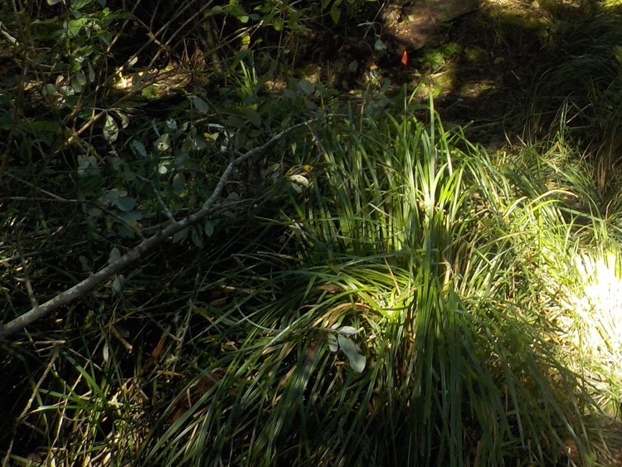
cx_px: 582
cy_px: -10
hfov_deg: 28.8
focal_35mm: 64
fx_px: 1150
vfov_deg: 22.0
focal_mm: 4.1
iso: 125
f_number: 3.3
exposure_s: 1/80
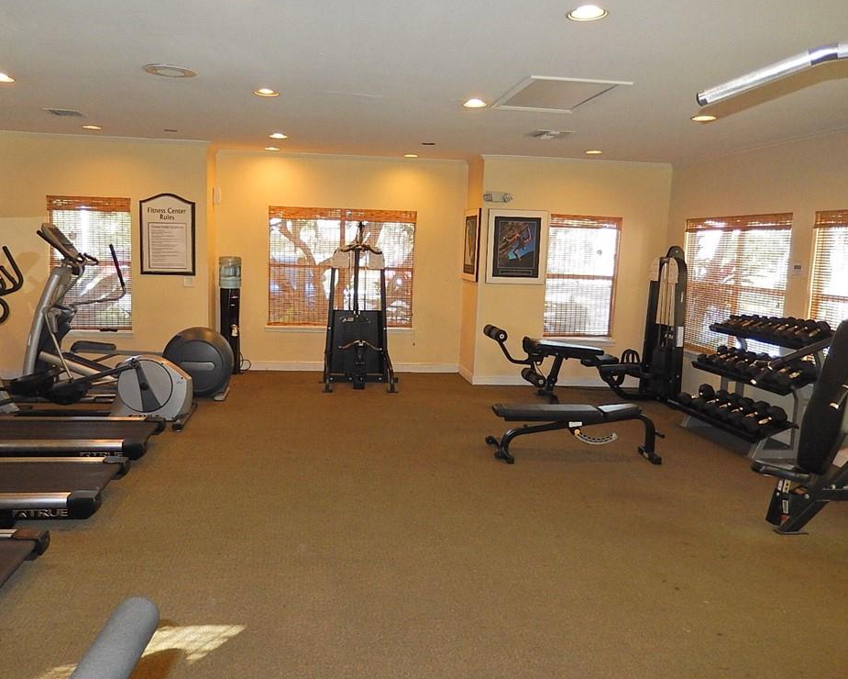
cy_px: 340
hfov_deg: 63.9
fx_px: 678
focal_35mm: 27
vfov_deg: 53.2
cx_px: 382
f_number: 3.4
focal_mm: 4.5
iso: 280
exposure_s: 1/30
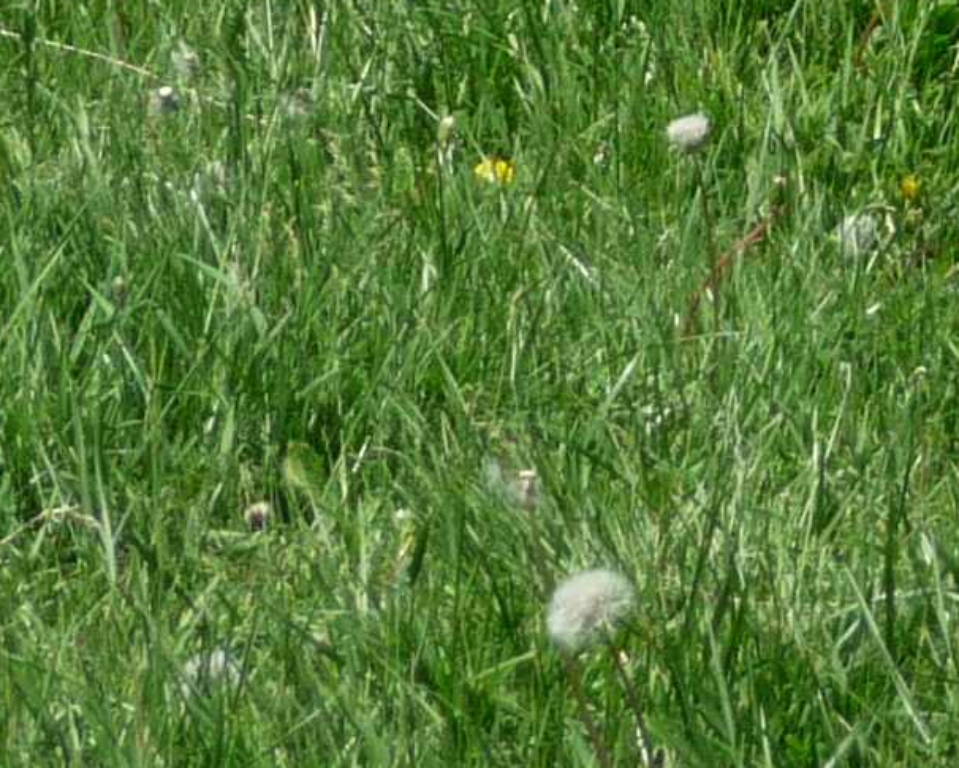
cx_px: 1605
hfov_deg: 3.1
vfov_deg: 2.5
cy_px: -1102
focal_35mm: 623
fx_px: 17685
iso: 100
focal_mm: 19.1
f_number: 4.7
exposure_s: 1/500
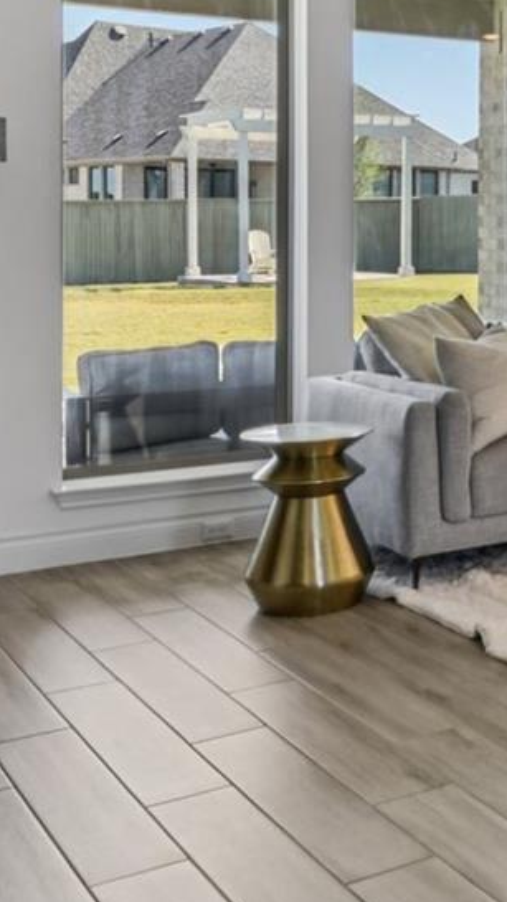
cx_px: 803
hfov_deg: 18.7
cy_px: 227
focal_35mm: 55
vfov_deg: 37.0
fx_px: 1315
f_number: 8
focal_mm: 14
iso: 100
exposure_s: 1/10
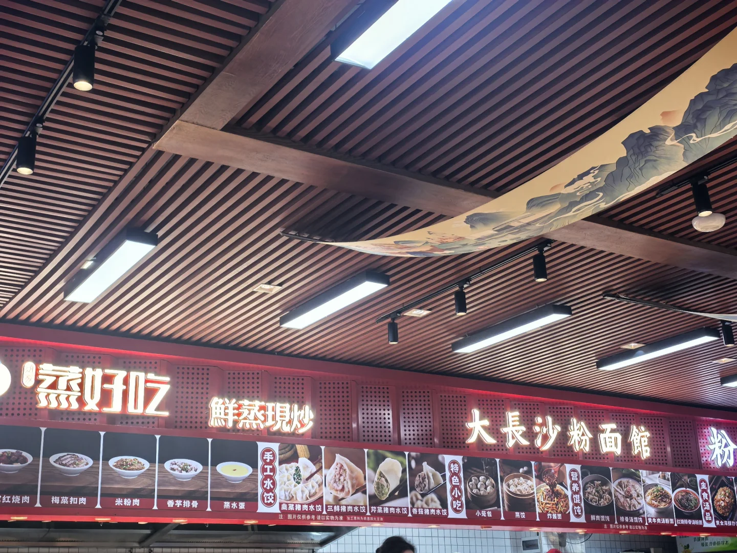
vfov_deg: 31.5
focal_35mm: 46
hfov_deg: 41.2
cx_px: 368
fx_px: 979
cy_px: 276
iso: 80
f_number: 2
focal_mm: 5.75
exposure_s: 1/100
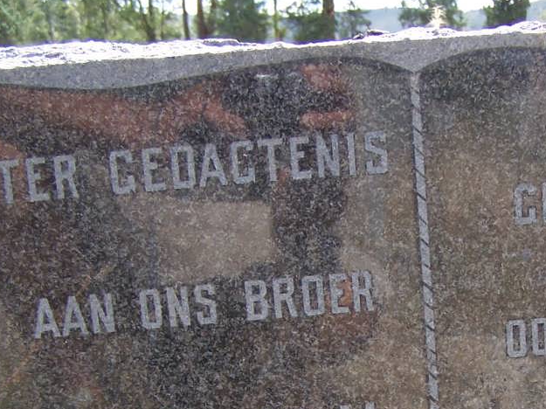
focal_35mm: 73
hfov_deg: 26.2
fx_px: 1151
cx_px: 432
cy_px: 389
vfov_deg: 19.7
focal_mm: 6.3
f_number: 2.8
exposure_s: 1/350
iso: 80
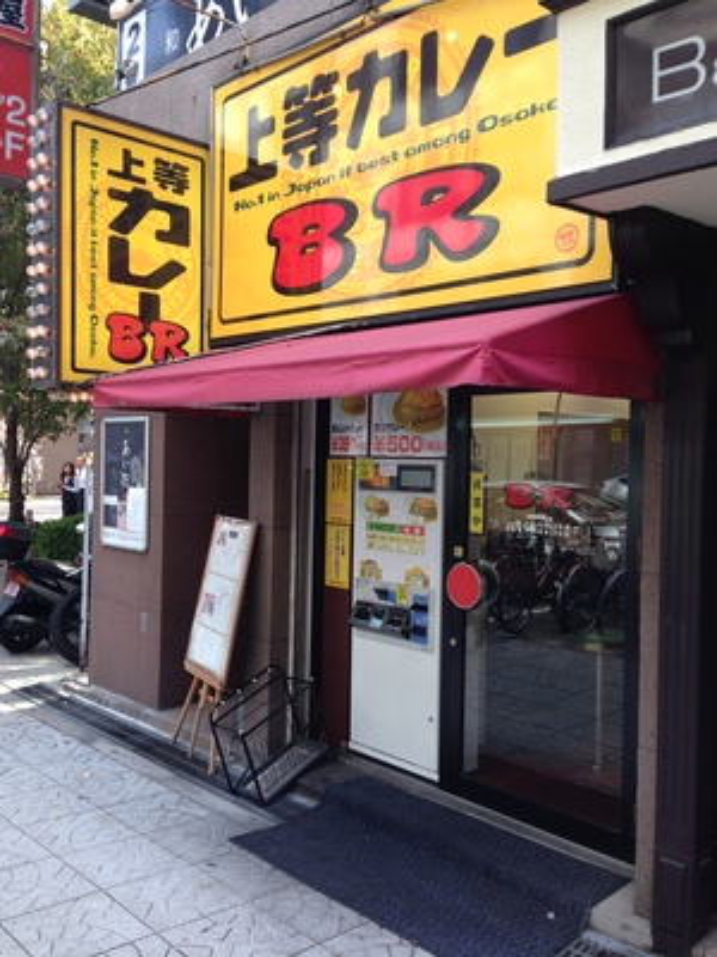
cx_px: 358
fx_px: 911
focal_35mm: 33
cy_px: 478
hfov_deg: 42.9
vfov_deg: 55.4
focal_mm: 4.12
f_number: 2.4
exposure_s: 1/155
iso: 50
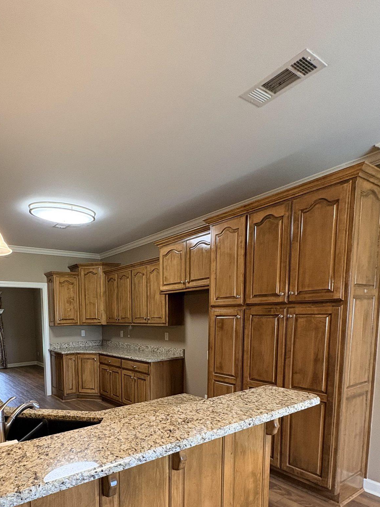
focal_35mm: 21
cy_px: 351
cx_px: 99
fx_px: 307
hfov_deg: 60.3
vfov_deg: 75.7
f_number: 2.2
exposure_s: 1/60
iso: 320
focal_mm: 2.22
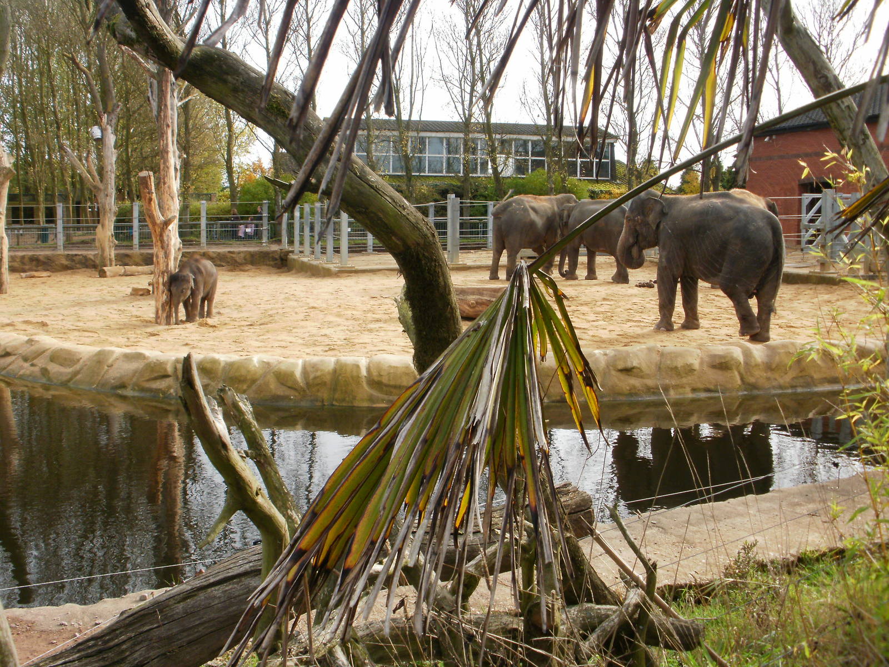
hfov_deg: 51.4
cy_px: 334
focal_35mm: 36
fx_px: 925
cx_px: 444
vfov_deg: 39.7
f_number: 5.6
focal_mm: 6.3
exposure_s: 1/160
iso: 100
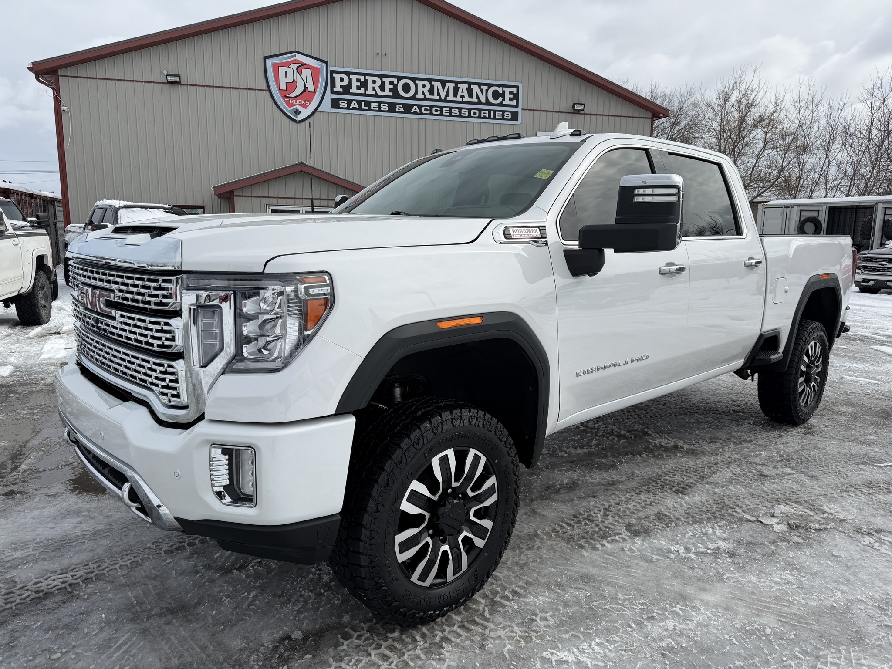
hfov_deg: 71.6
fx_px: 618
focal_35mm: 24
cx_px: 446
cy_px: 334
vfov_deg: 56.8
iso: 80
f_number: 1.78
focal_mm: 6.76
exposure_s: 1/6173
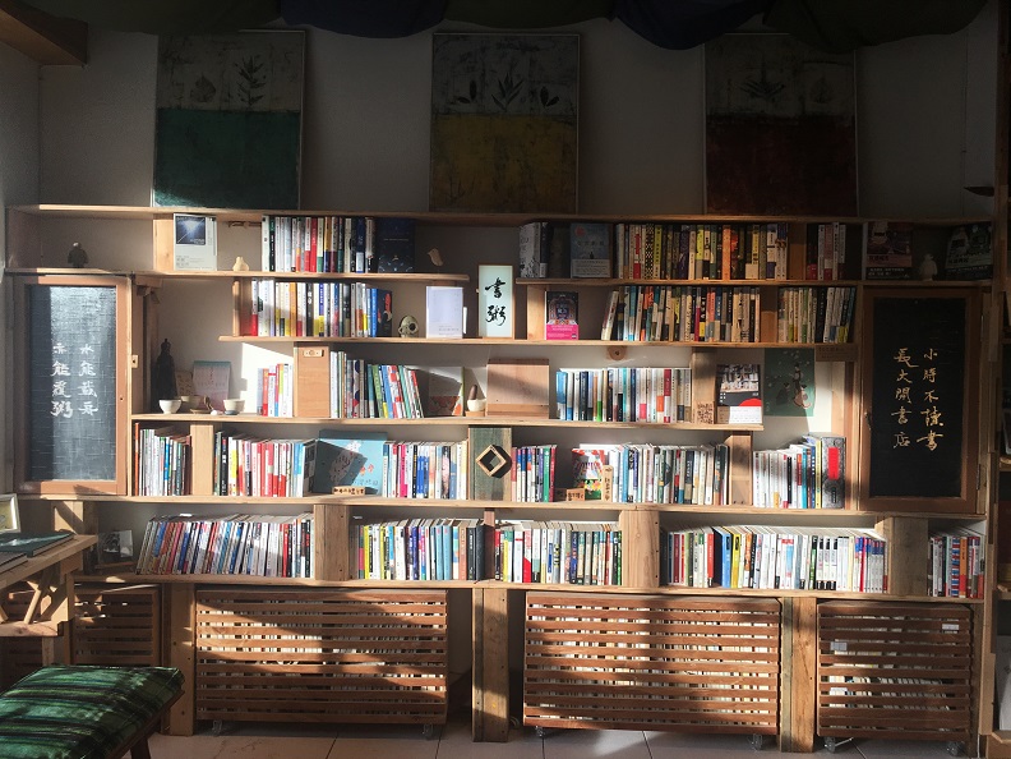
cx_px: 506
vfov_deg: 48.2
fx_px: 847
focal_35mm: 29
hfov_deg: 61.7
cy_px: 380
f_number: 2.2
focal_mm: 4.15
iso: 25
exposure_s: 1/246
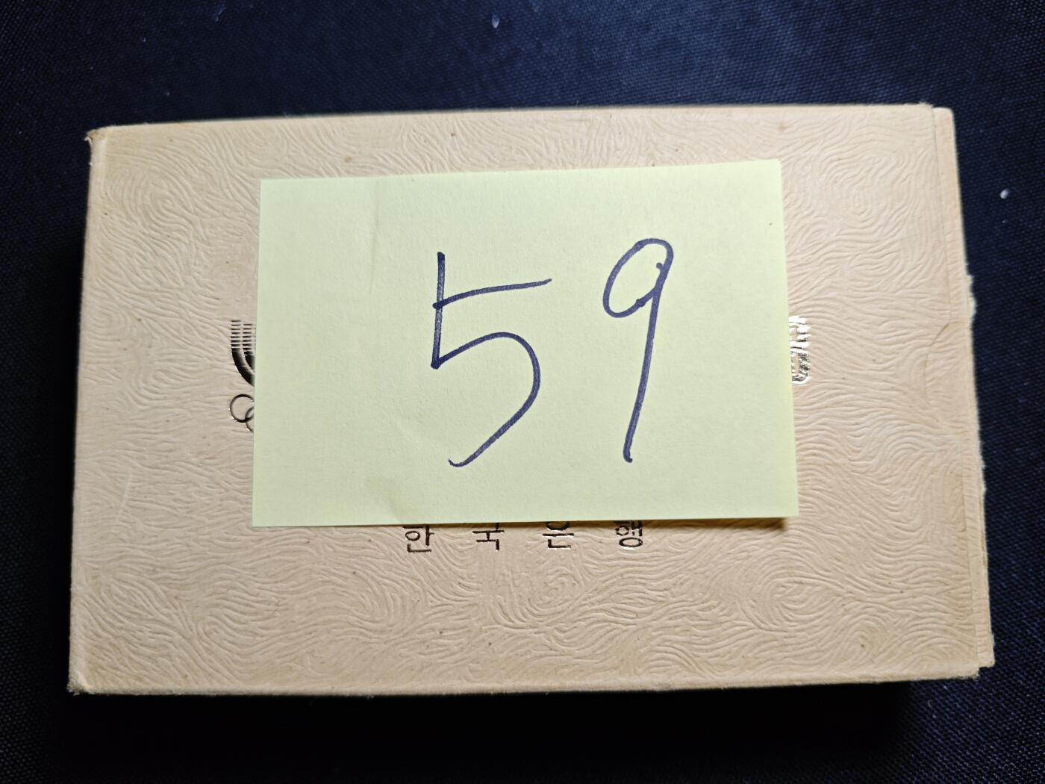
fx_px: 725
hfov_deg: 71.6
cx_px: 522
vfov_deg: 56.8
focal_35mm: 24
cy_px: 392
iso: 100
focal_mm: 5.84
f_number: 1.6
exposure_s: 1/100
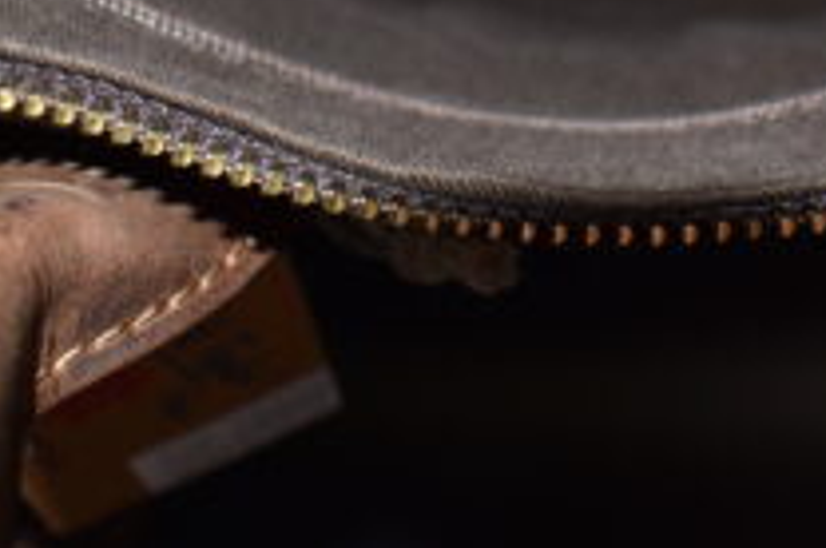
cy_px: -222
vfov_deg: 16.2
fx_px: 1787
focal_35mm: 78
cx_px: 616
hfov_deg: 25.7
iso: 100
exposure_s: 1/60
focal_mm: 18
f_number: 8
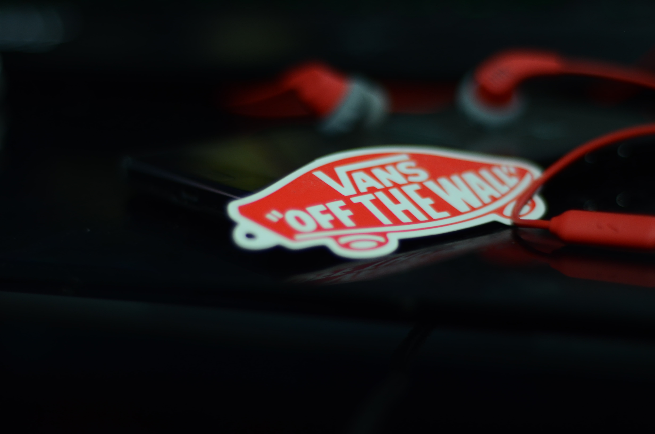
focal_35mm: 75
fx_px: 1362
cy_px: 217
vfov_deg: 18.1
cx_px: 328
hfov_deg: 27.0
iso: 400
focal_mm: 50
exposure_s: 1/25
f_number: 1.8
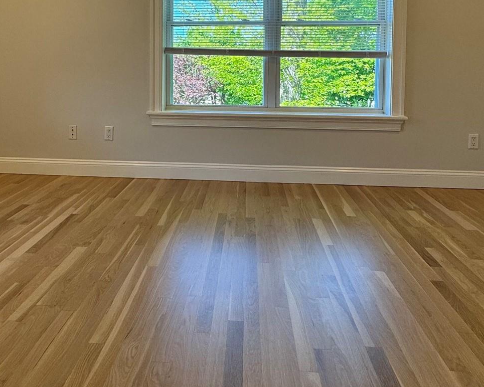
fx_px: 415
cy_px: 87
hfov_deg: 60.2
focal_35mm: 29
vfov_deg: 47.7
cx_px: 207
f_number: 2.2
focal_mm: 2.22
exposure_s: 1/120
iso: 64
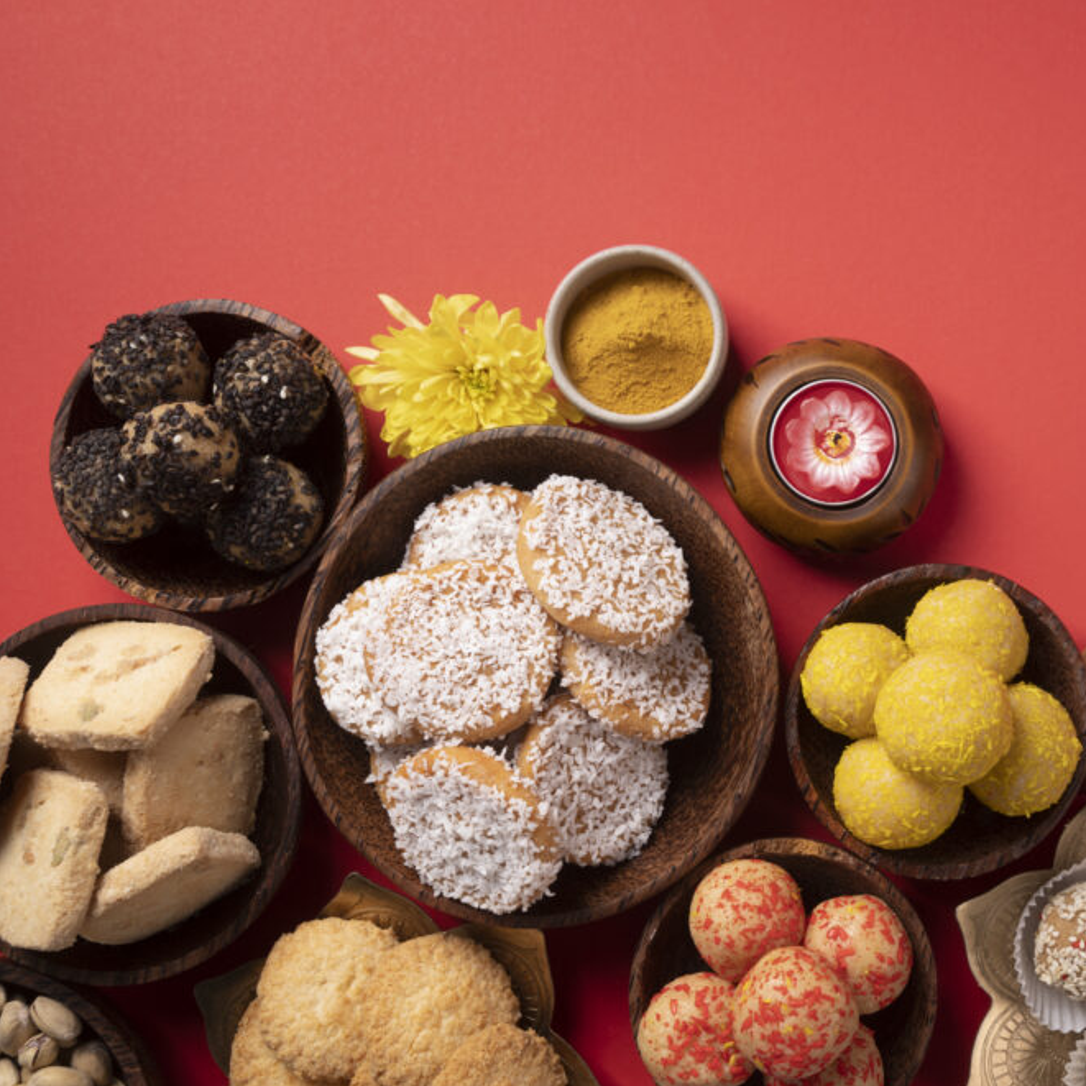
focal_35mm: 50
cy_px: 546
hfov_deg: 33.5
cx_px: 787
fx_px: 1775
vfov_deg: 34.0
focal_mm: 38
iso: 160
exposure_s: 1/100
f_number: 32
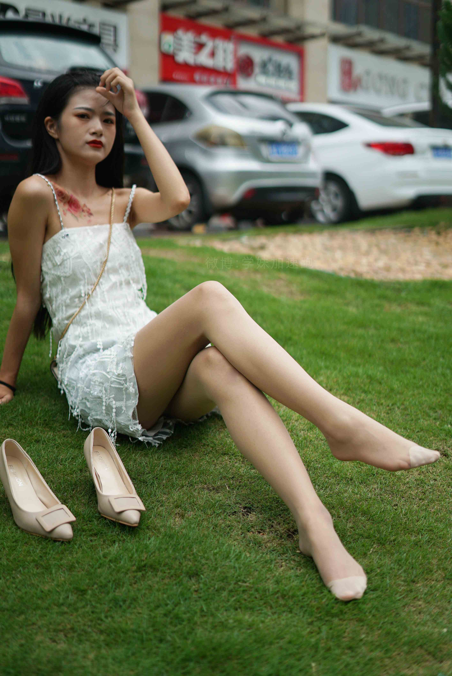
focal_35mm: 50
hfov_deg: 27.0
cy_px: 338
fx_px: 940
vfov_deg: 39.6
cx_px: 226
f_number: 1.8
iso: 200
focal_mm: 50
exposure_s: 1/5000
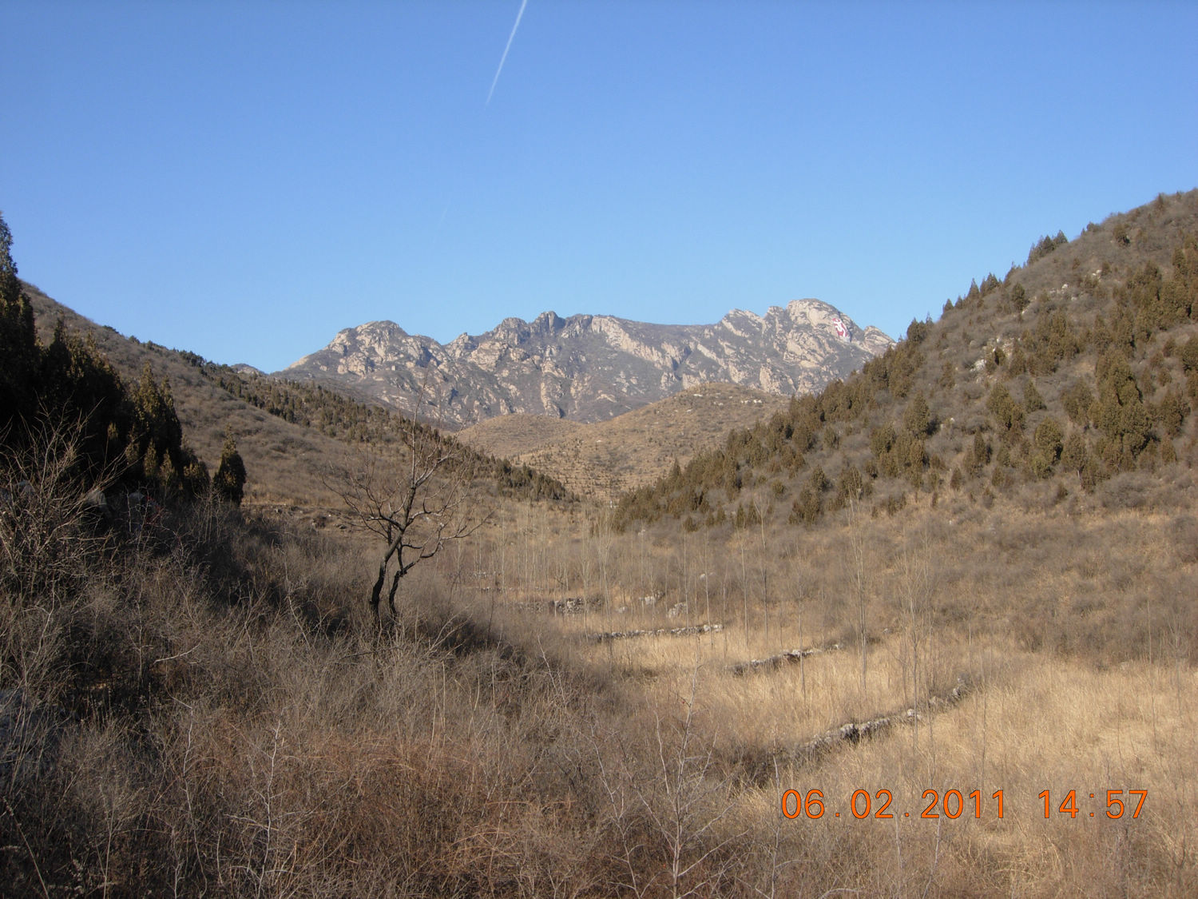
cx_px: 599
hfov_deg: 51.4
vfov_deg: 39.7
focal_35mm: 36
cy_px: 450
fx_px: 1246
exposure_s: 1/256
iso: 50
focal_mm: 7.5
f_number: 6.1
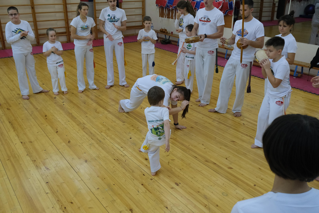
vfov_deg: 40.0
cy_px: 106
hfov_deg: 57.2
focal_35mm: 33
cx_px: 160
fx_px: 292
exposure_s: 1/320
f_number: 4.2
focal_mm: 22.1
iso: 3200
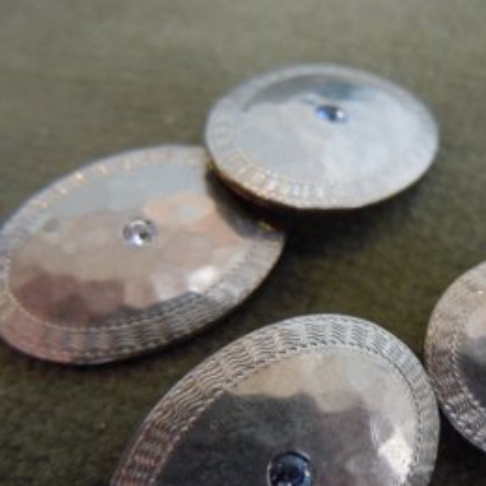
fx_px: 778
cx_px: 357
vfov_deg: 34.3
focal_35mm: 49
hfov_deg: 34.1
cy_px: 335
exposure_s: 1/13
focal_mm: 5.4
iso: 400
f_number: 3.5
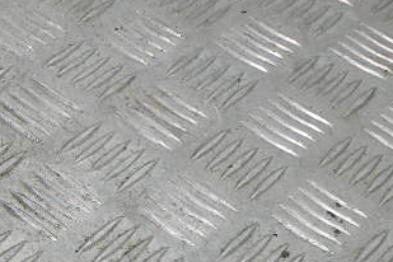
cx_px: -191
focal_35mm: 93
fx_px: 1015
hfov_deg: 19.3
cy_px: 403
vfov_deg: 13.7
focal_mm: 4.7
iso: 64
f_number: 3.2
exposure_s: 1/67.2
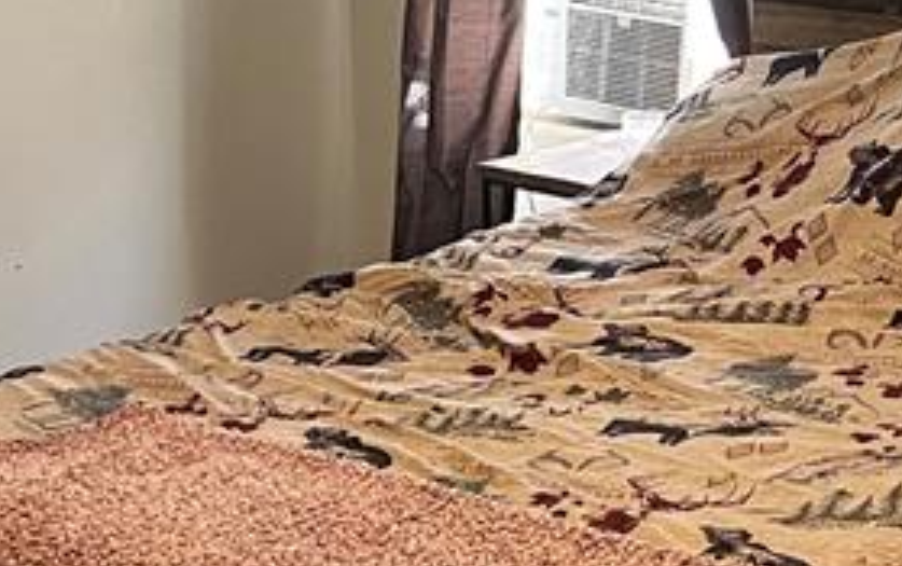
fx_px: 2485
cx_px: 1083
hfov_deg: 19.4
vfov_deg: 12.8
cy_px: -15
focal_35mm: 101
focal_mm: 5.1
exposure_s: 1/60
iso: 320
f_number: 1.6
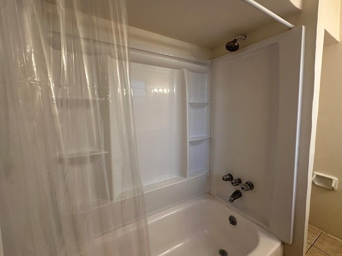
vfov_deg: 81.7
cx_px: 169
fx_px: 148
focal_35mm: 15
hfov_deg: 98.2
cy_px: 121
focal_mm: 2.22
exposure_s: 1/120
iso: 200
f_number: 2.2
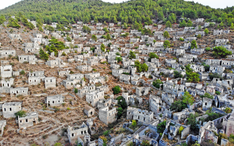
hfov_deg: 70.4
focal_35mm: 26
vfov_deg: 47.6
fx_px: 166
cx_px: 119
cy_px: 71
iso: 100
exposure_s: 1/30
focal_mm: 4.5
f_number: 2.8
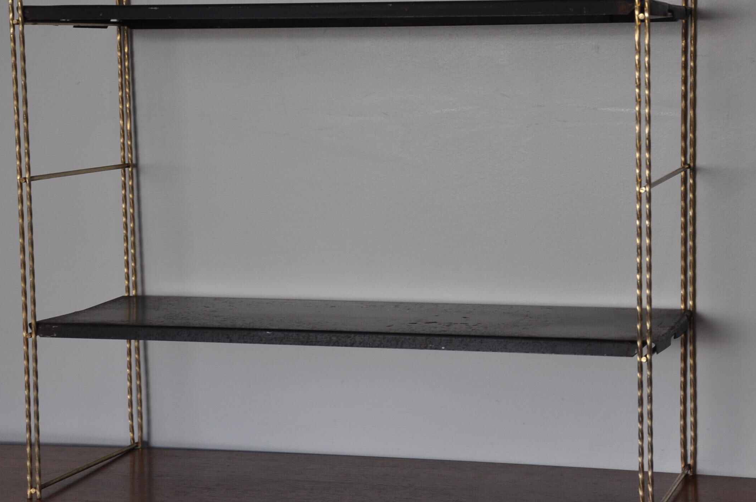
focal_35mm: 91
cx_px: 440
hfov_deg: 22.4
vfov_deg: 15.0
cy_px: 181
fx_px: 1909
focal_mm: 40
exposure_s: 1/80
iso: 400
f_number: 4.5
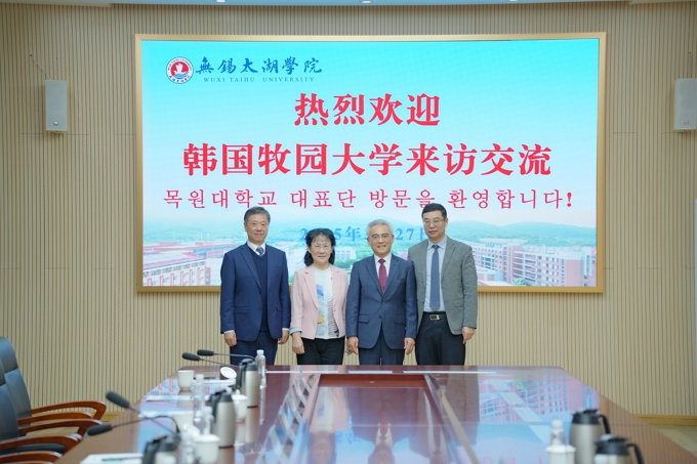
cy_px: 232
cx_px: 348
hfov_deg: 23.7
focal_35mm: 86
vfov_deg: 15.9
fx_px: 1661
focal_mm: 85.8
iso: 160
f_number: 2.8
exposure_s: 1/100
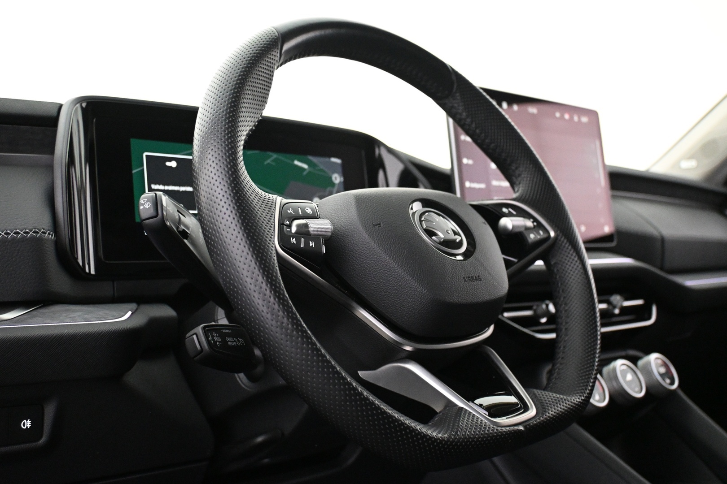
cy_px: 242
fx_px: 788
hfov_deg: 49.6
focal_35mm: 39
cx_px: 364
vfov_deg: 34.2
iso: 4000
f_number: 4.5
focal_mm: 26
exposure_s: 1/40
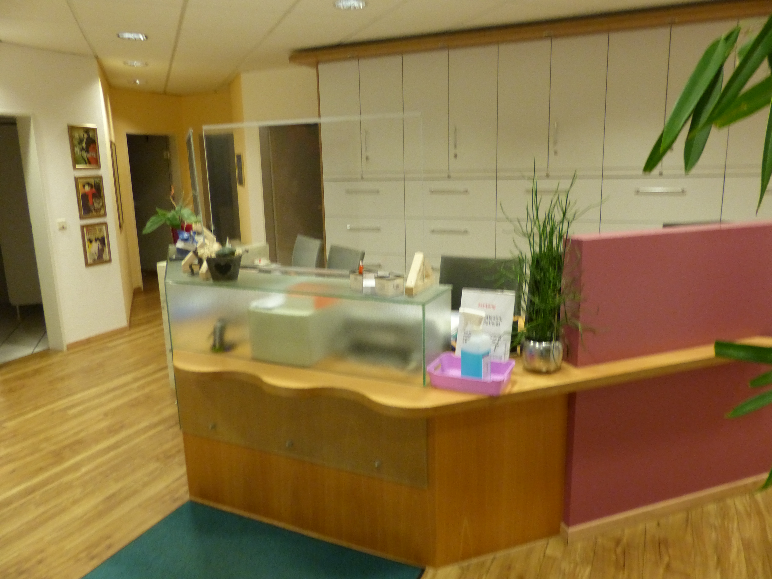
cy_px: 290
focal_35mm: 25
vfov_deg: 54.9
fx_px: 558
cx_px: 386
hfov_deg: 69.4
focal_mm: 4.5
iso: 400
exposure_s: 1/20
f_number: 2.8
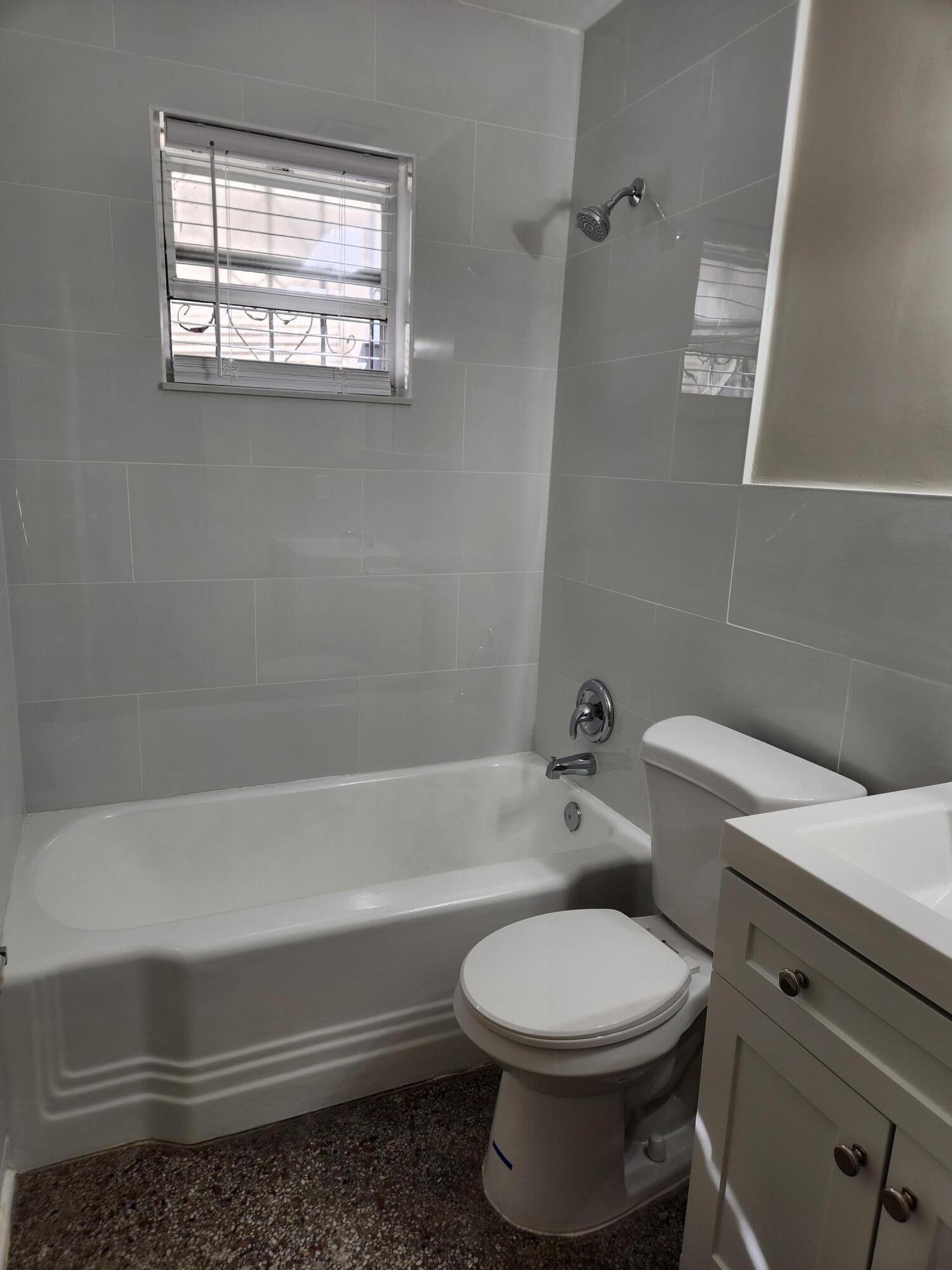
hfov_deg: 58.9
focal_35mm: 23
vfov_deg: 73.9
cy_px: 635
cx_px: 476
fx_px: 843
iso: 20
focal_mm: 5.4
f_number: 1.8
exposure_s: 1/120
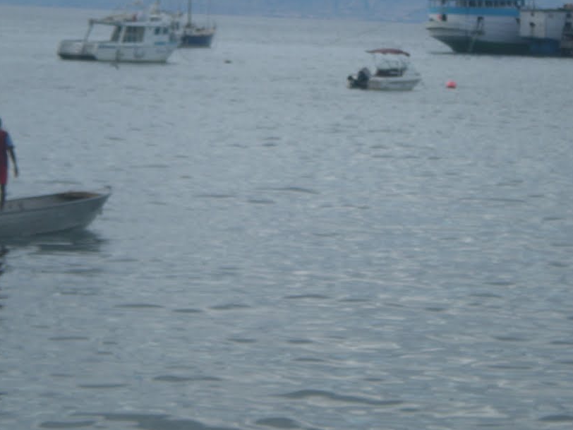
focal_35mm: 207
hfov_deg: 9.6
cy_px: 88
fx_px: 3426
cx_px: 335
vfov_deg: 7.2
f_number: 5.7
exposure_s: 1/196
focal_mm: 17.3
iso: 64
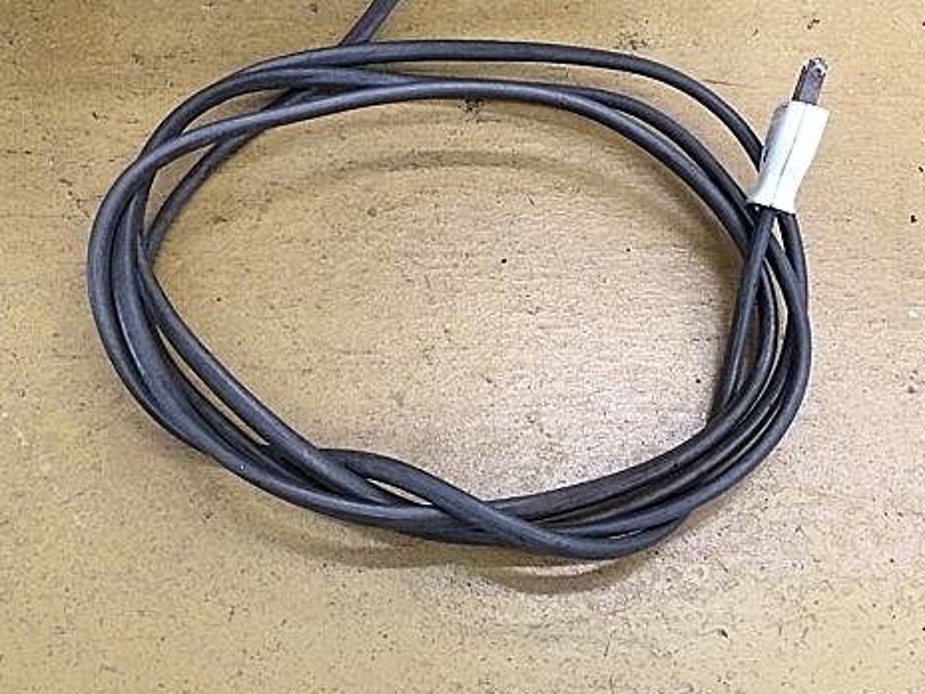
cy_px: 271
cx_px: 506
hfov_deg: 46.7
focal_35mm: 40
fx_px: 1069
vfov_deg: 35.8
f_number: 2.2
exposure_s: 1/30
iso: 125
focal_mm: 4.15
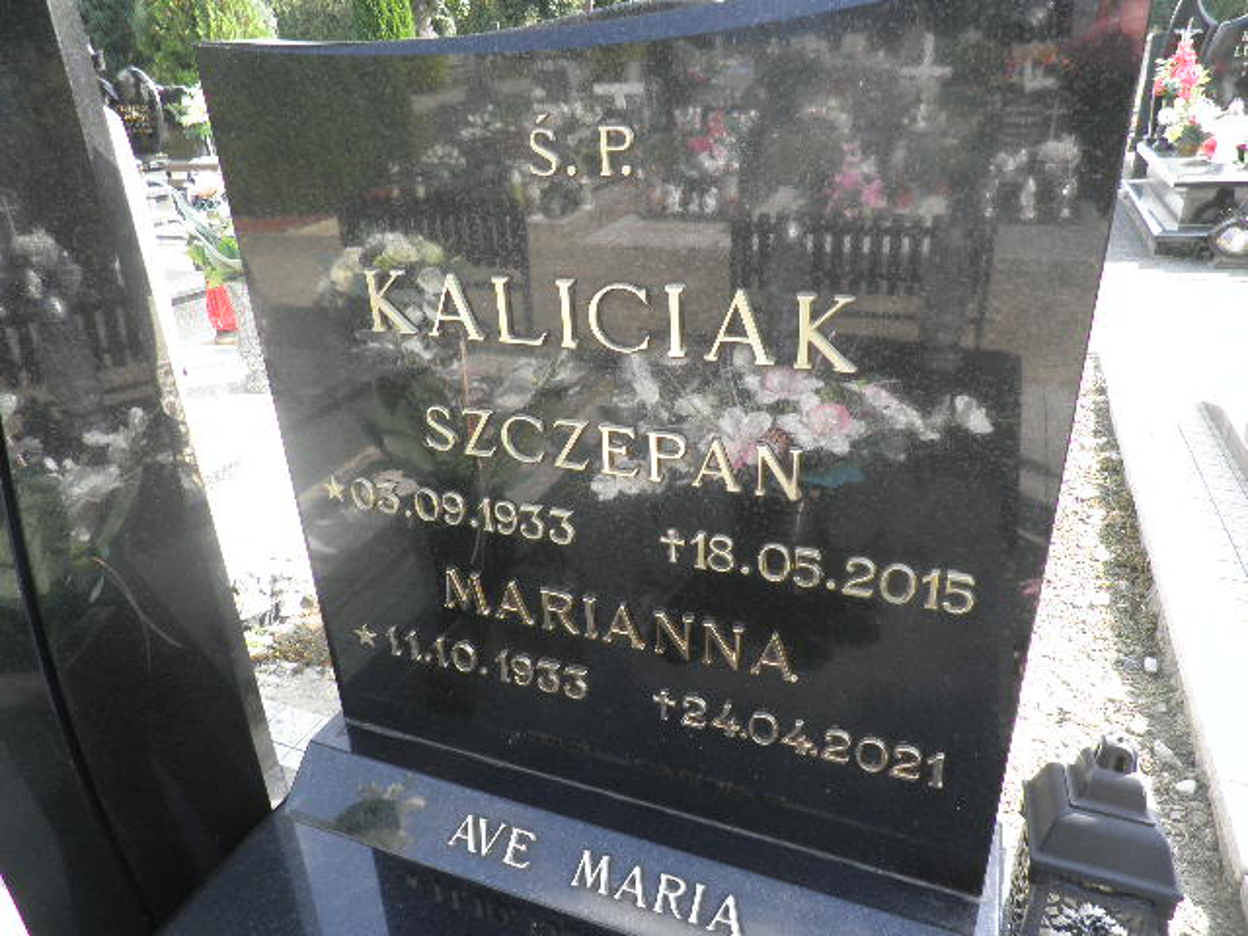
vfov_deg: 56.8
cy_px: 468
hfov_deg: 71.6
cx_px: 624
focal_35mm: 24
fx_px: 865
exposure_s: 1/125
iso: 64
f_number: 3.3
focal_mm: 4.3
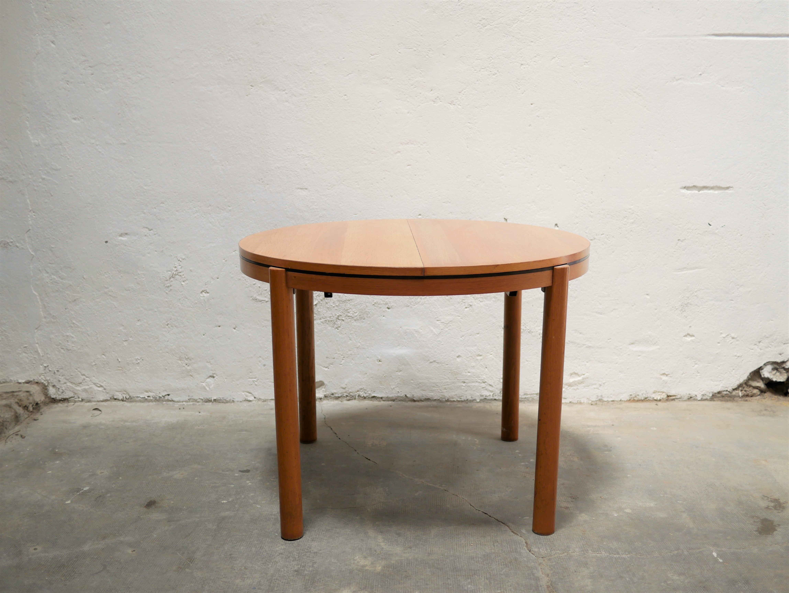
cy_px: 296
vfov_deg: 36.0
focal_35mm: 40
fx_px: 912
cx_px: 394
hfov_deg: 46.8
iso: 200
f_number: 1.7
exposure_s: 1/80
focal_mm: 20
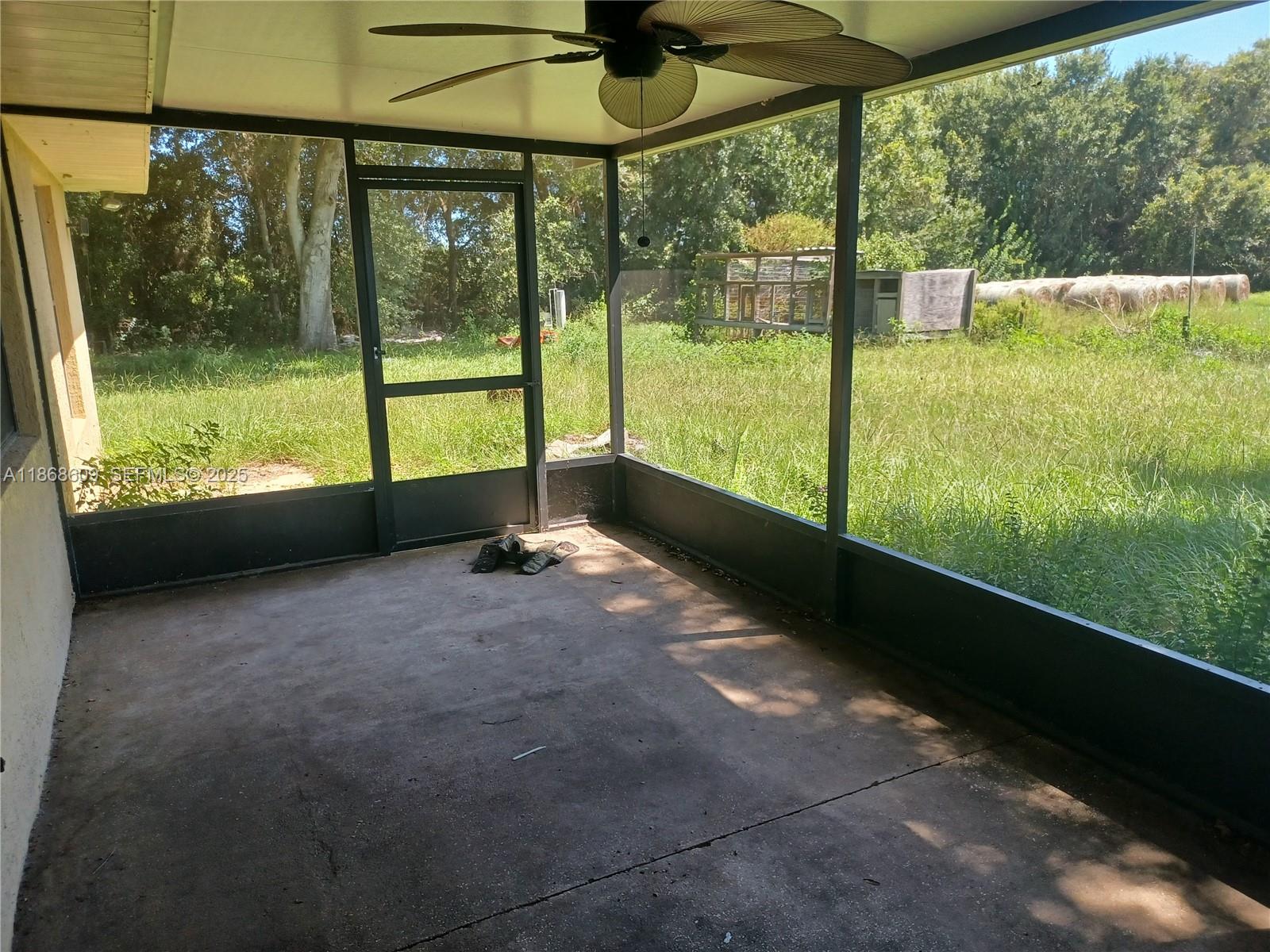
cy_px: 476
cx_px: 635
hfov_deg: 69.4
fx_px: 917
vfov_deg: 54.9
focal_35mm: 25
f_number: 1.8
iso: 64
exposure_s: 1/100
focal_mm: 4.6
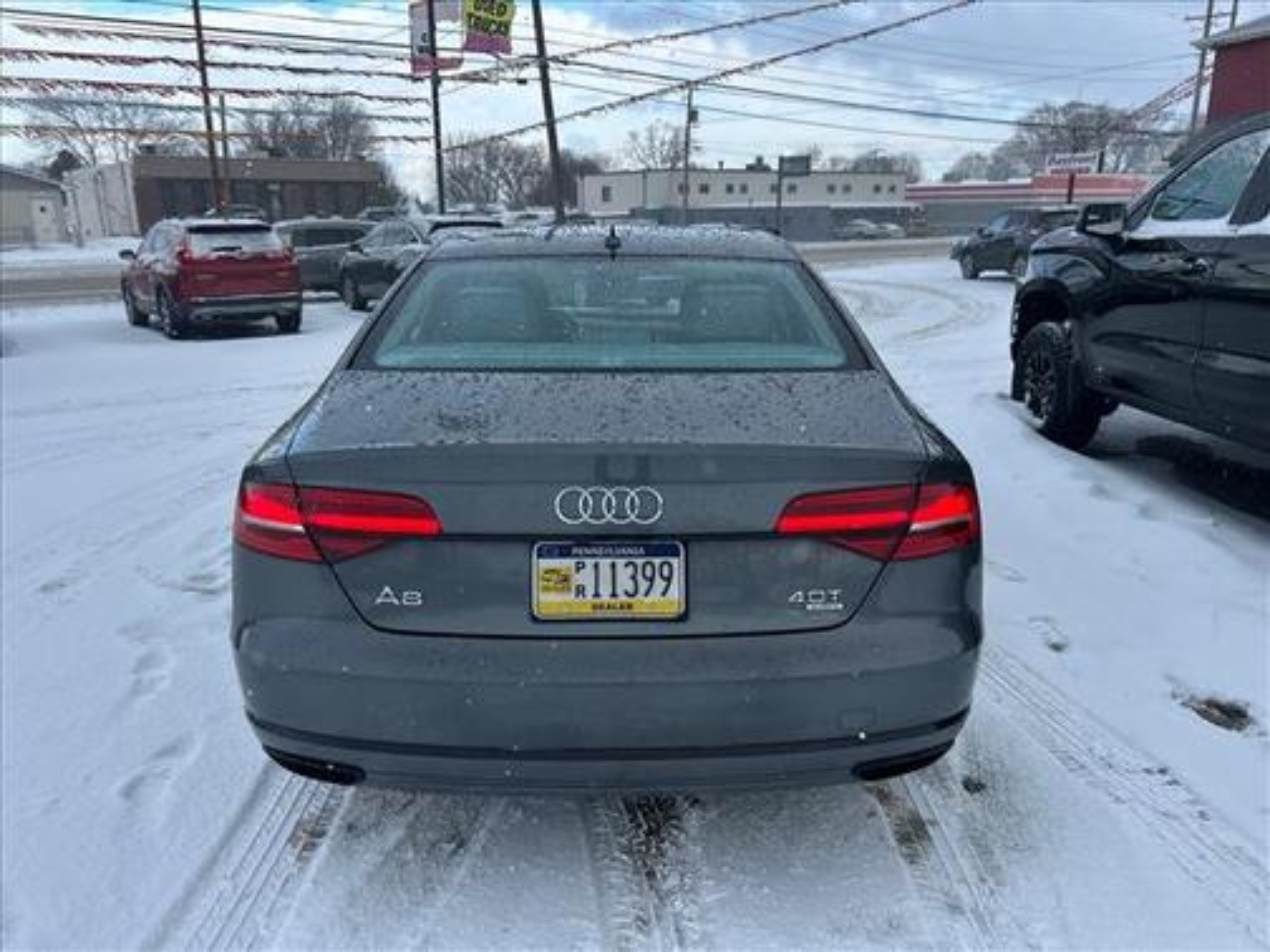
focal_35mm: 26
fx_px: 954
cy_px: 476
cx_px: 635
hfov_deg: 67.3
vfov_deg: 53.1
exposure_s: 1/1252
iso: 50
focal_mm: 5.7
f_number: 1.5
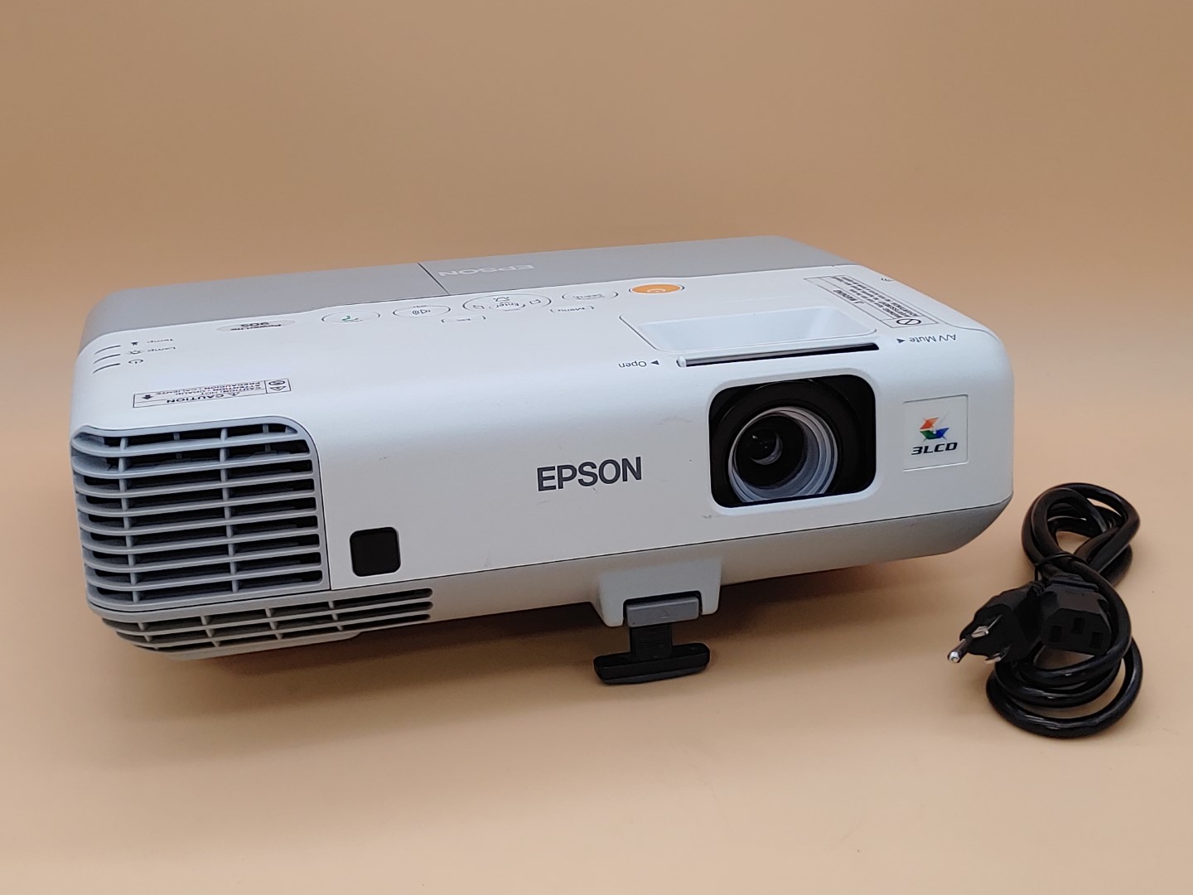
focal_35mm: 49
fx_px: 1689
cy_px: 448
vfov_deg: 29.7
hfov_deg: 38.9
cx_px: 596
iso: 50
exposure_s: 1/120
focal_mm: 4.36
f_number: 1.8
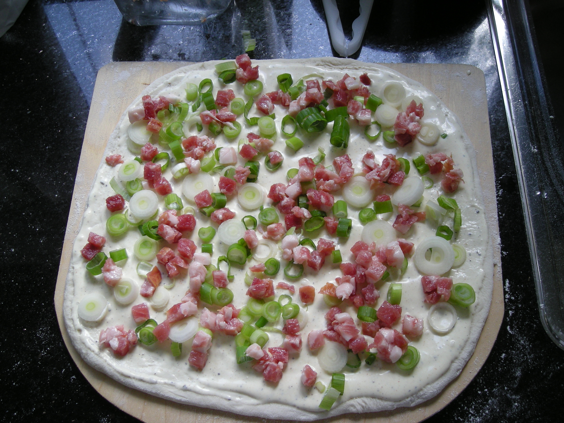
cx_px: 282
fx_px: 717
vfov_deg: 32.9
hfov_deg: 42.9
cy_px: 212
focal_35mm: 44
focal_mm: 7.1
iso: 85
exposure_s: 1/55.1
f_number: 3.1
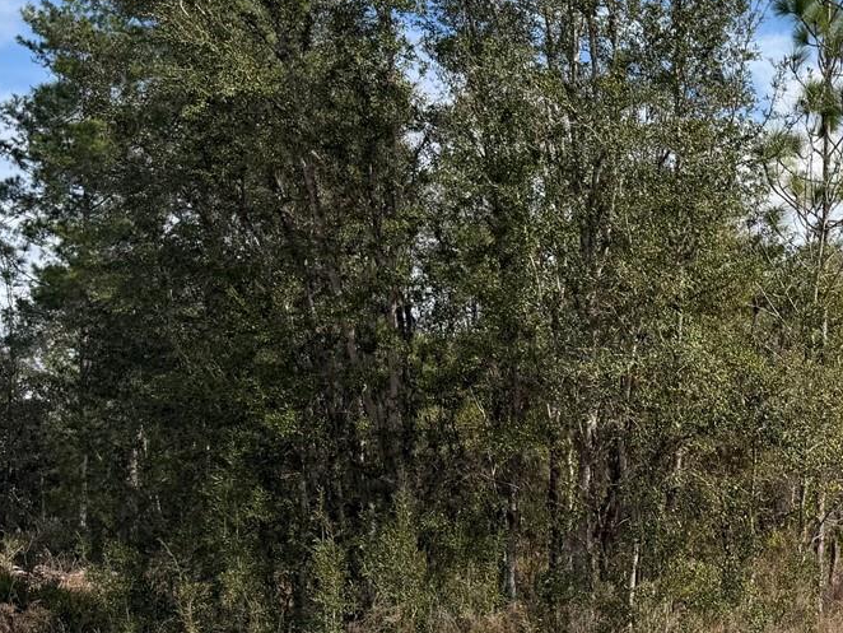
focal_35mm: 58
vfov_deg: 24.9
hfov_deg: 31.8
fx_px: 1413
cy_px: 480
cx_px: 742
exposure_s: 1/4405
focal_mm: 6.76
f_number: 1.78
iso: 80
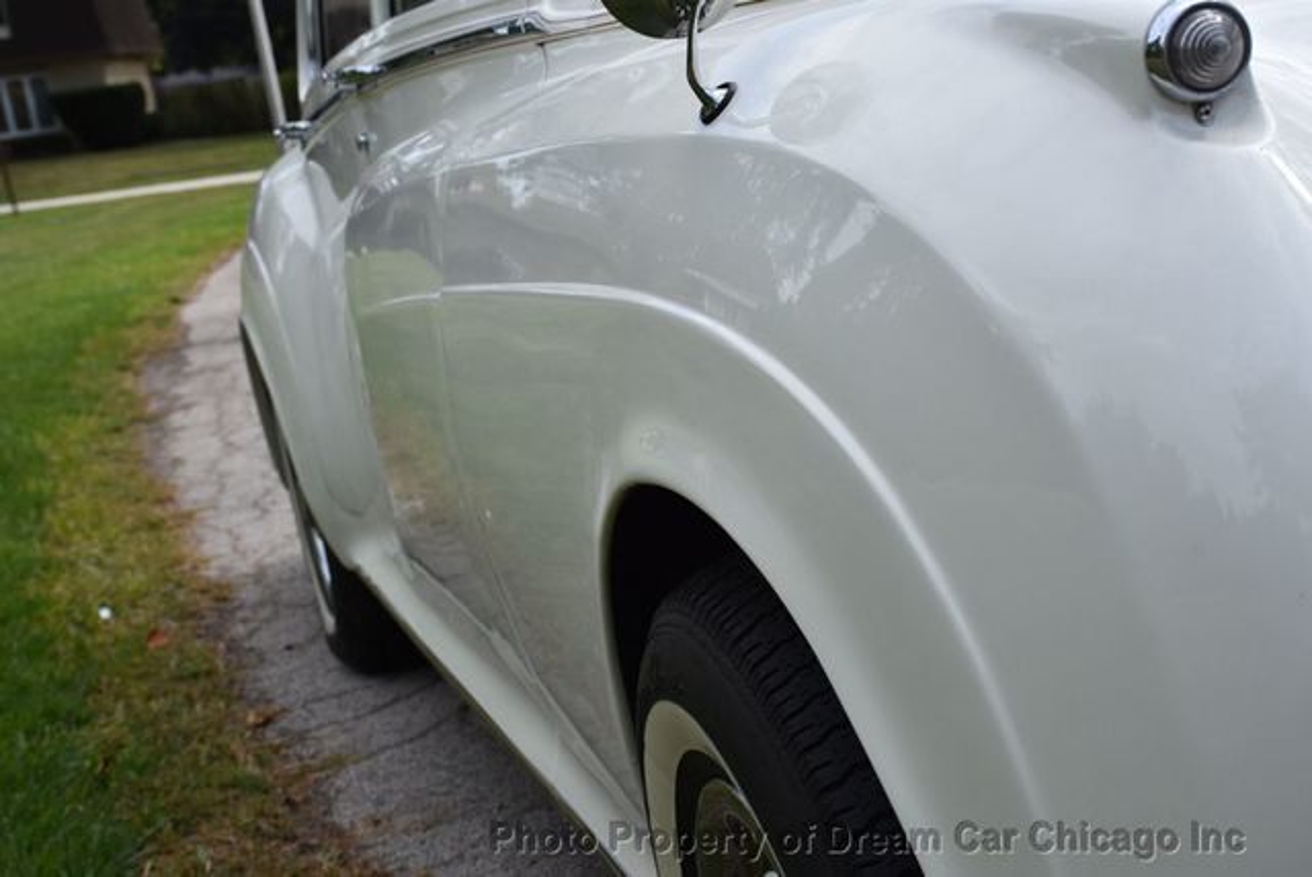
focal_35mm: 72
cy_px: 438
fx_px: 2626
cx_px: 656
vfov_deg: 19.0
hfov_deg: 28.0
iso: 250
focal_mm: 48
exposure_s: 1/500
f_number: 8
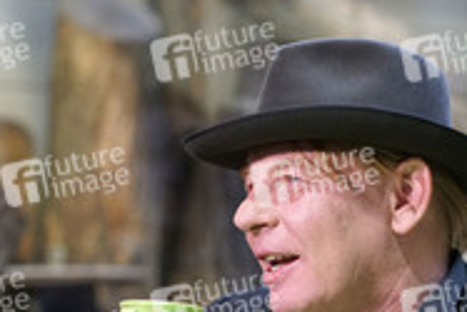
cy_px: 364
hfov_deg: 10.0
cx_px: 248
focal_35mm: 205
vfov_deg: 6.7
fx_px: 2661
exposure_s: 1/160
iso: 2500
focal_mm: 85
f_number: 3.2
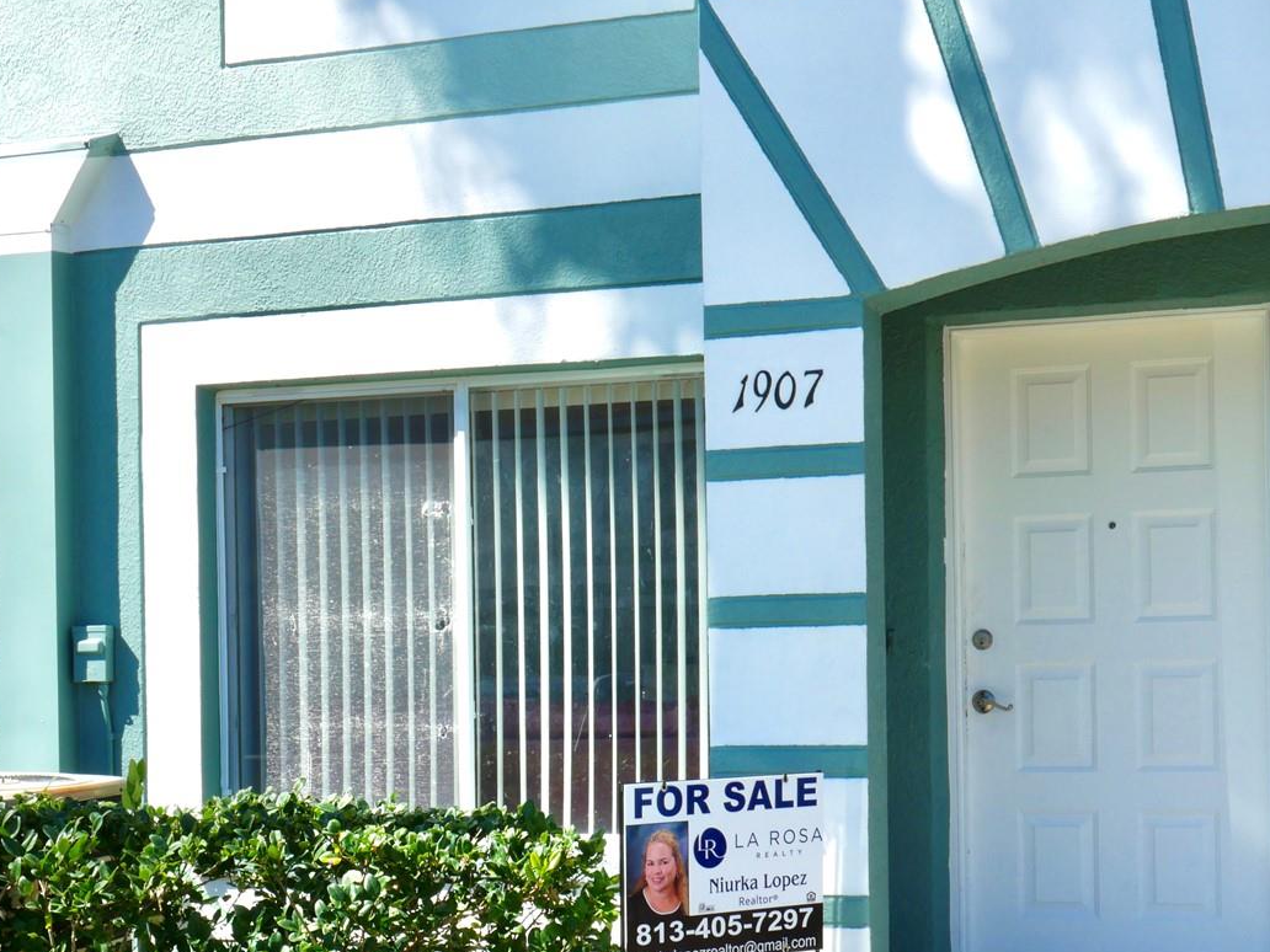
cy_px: 705
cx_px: 611
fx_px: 2275
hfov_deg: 31.2
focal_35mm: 62
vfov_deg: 23.4
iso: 200
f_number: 14
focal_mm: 20
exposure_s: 1/125
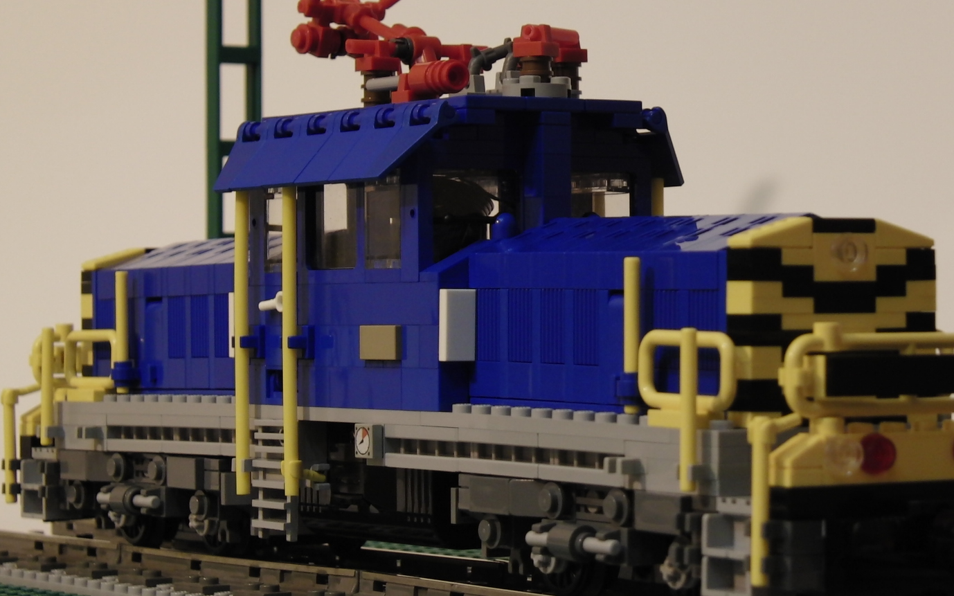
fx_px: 3276
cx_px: 627
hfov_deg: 16.5
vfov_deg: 10.4
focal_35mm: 126
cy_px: 216
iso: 100
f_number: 2.9
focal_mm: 16.3
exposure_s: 1/25
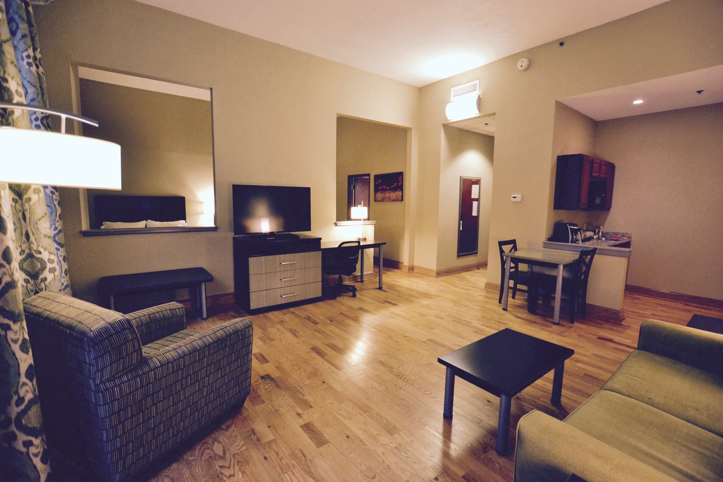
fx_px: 301
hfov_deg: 100.4
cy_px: 241
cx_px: 362
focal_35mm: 15
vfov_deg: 77.3
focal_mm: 10
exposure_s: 1/60
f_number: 3.5
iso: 1600
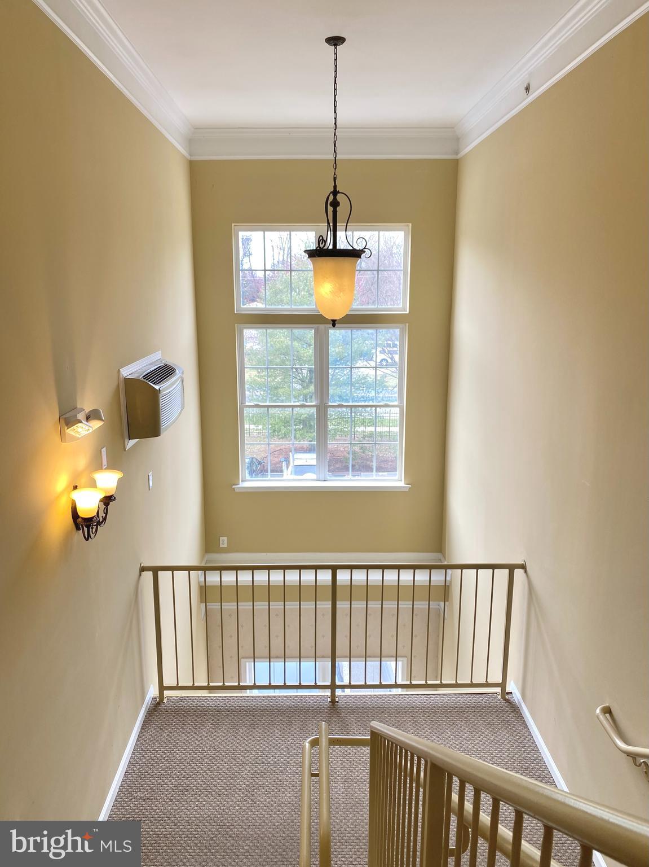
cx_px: 324
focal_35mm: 26
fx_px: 650
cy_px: 434
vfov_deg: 67.3
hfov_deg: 53.0
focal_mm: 4.25
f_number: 1.8
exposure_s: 1/139
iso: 32
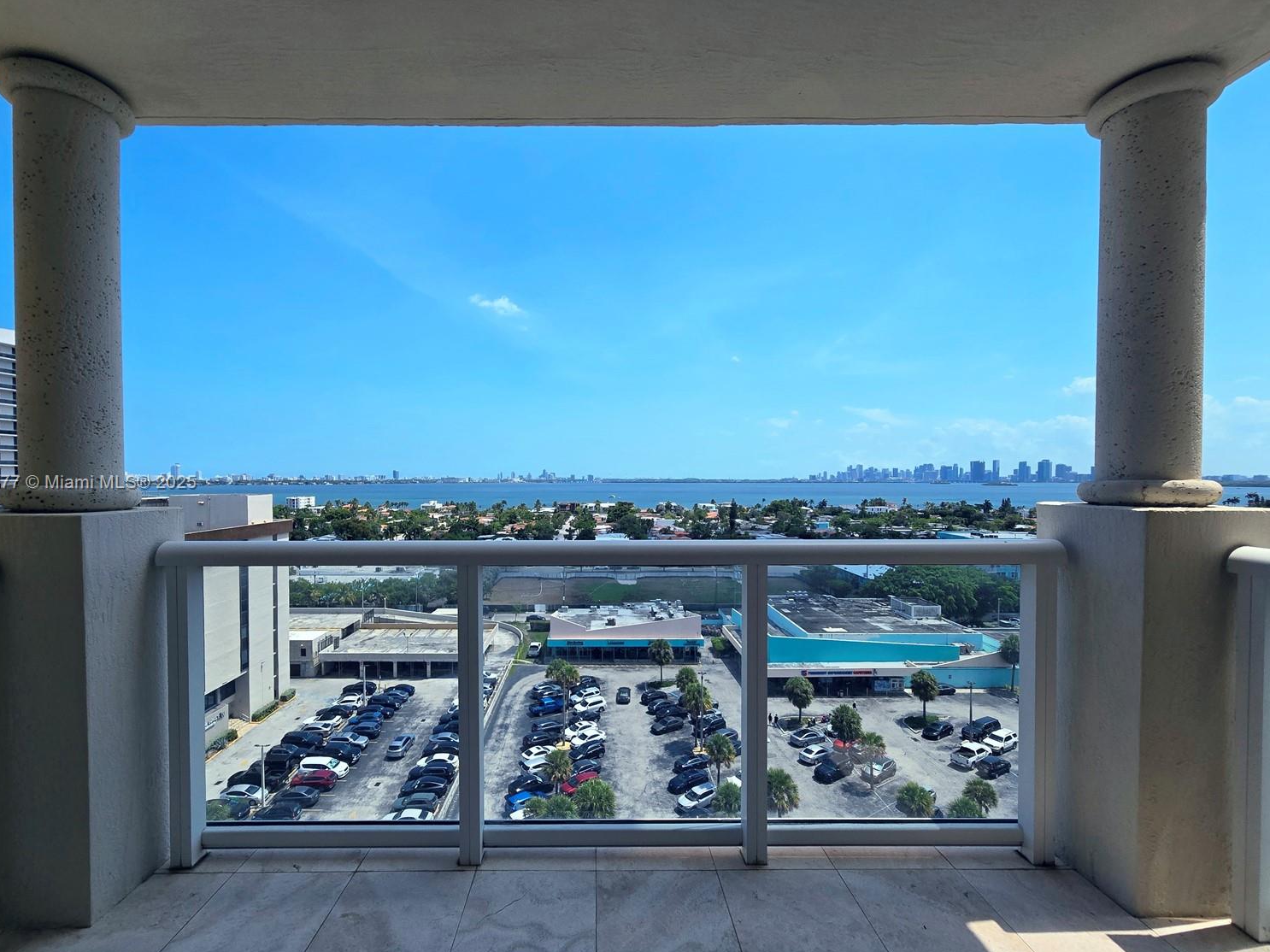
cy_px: 484
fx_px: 514
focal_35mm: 14
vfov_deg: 85.7
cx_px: 607
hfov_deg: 102.0
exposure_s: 1/2671
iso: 50
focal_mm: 2.2
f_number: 2.2
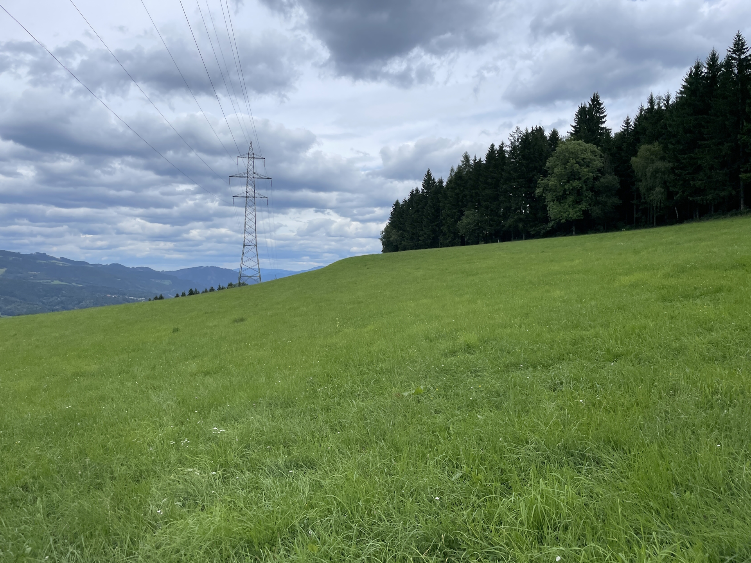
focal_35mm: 26
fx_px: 564
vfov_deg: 53.1
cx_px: 376
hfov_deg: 67.3
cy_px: 282
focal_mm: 4.2
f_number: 1.6
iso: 32
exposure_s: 1/4292
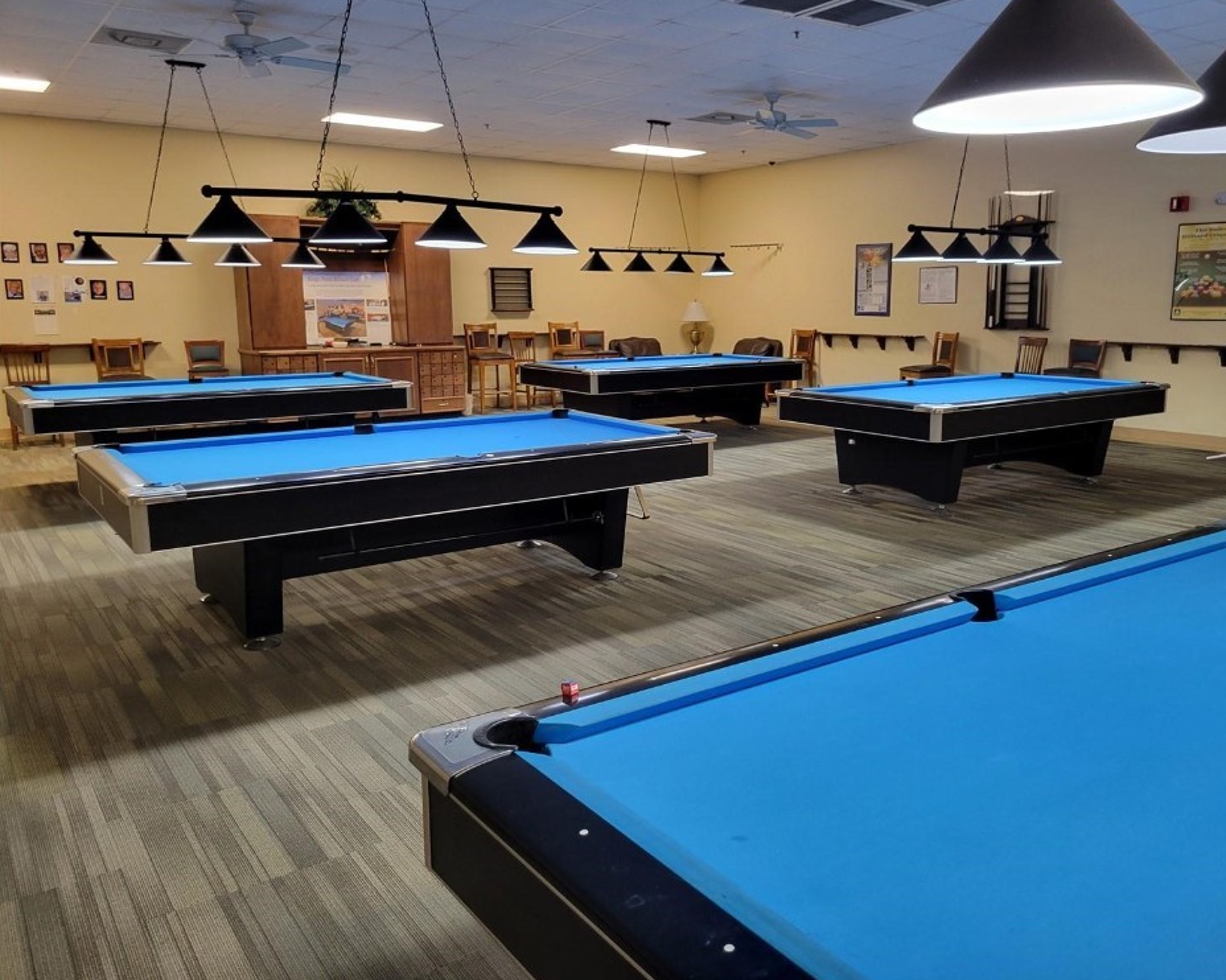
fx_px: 1016
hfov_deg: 62.1
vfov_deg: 51.5
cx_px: 675
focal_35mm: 28
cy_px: 478
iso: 200
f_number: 1.8
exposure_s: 1/43
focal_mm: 5.4
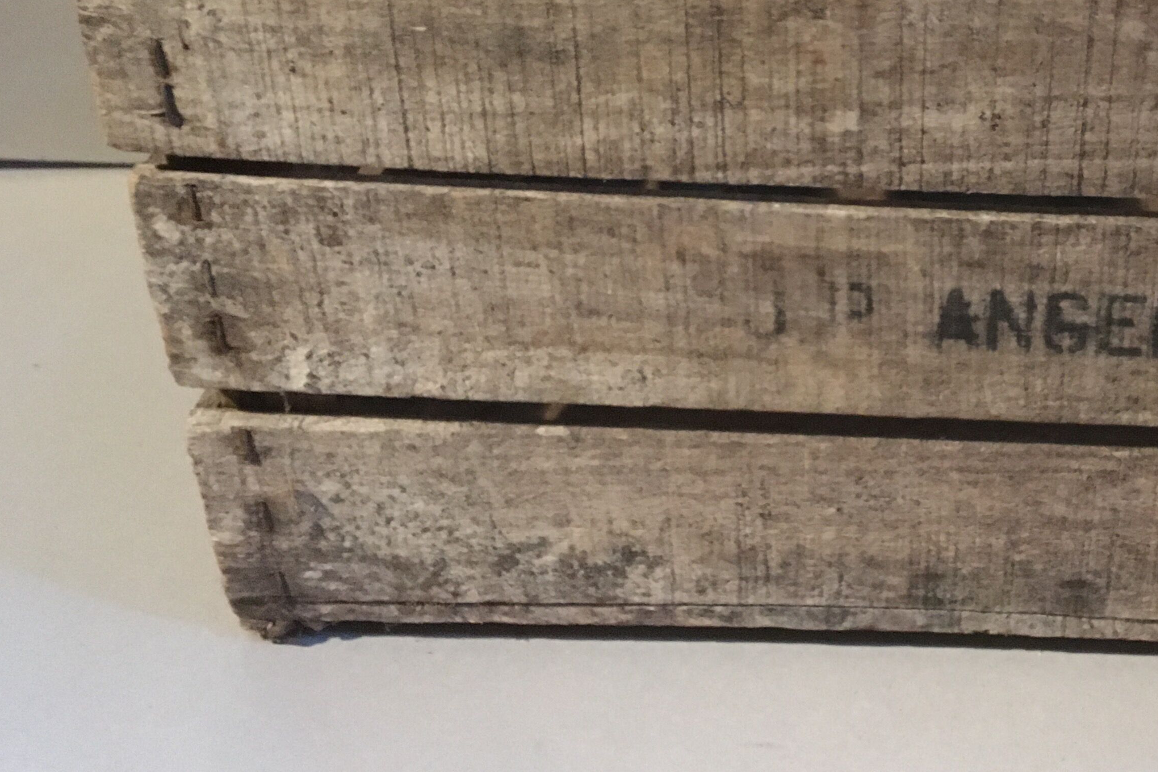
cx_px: 999
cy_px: 176
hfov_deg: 35.7
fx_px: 1705
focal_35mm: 53
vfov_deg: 25.2
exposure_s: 1/17
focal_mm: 4.15
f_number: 2.2
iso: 500
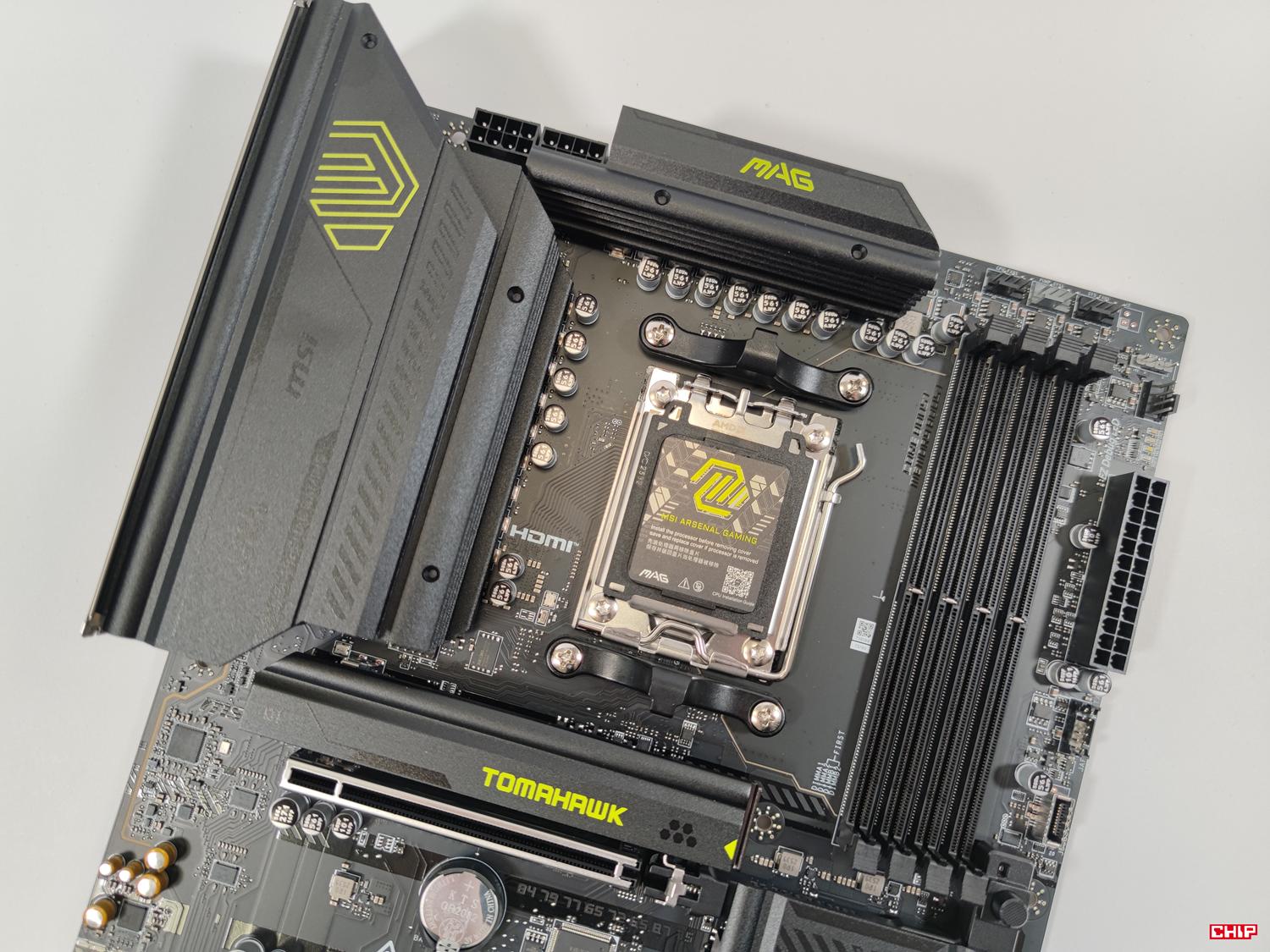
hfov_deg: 69.4
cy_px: 476
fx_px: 917
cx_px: 635
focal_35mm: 25
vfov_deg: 54.9
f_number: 1.85
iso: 72
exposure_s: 1/100
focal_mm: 6.78
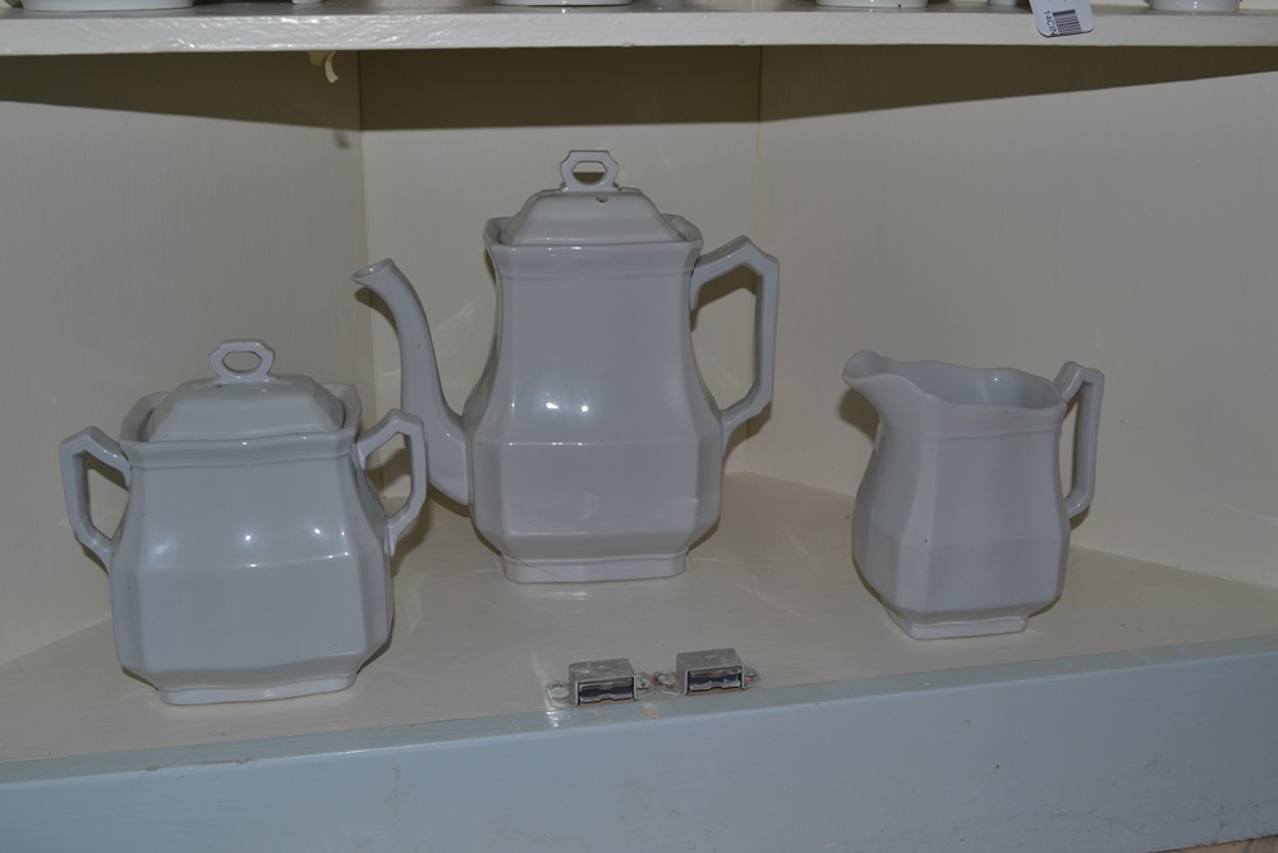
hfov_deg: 53.1
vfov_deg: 36.9
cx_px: 639
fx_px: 1278
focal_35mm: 36
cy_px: 426
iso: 100
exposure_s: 1/60
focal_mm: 24
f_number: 8
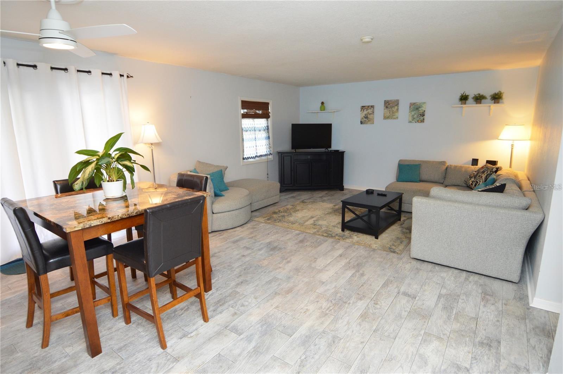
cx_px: 282
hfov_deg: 90.1
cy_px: 187
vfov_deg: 67.3
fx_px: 281
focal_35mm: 18
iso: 720
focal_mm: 12
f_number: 4
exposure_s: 1/60
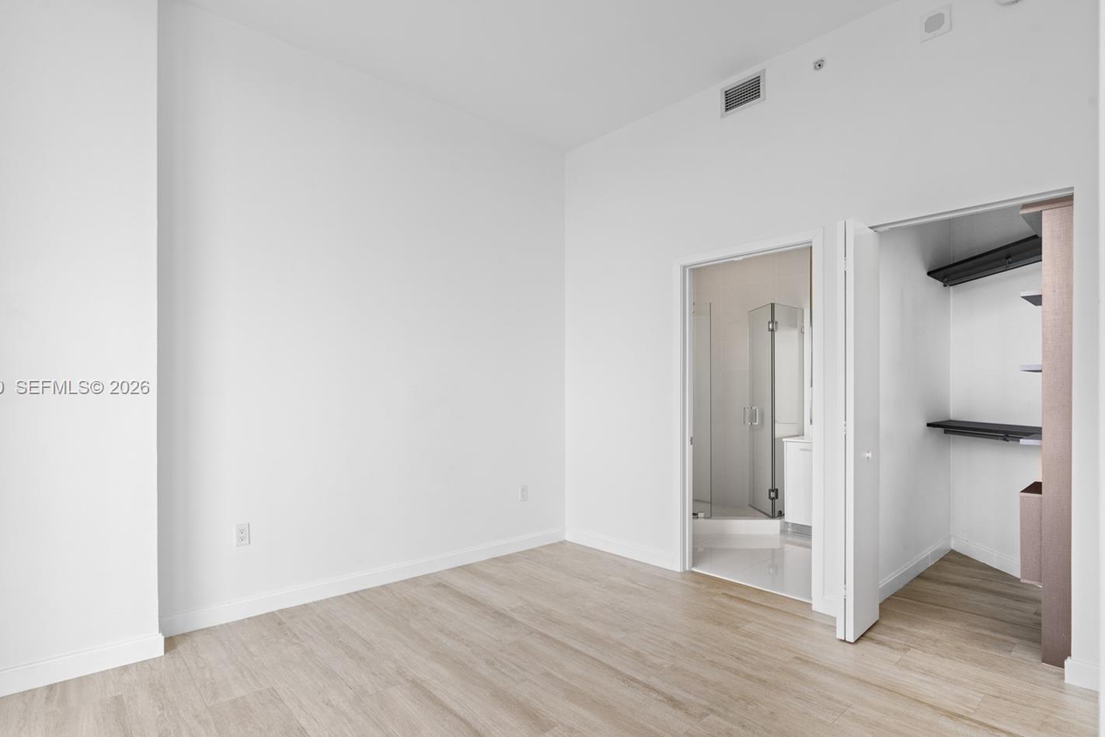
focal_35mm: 18
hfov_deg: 90.0
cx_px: 528
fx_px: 552
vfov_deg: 67.3
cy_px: 388
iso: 250
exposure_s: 1/15
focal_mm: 16
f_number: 9
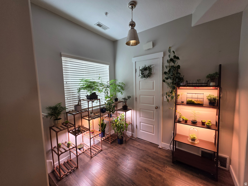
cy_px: 93
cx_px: 124
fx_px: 93
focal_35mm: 13
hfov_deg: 106.2
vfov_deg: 89.9
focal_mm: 2.2
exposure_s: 1/120
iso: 50
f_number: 1.9
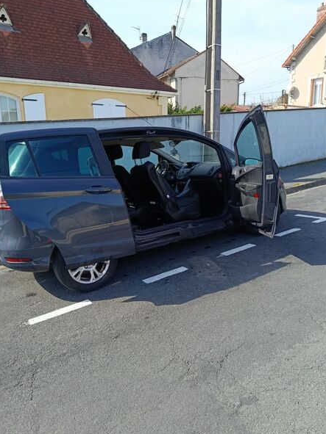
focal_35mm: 26
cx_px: 163
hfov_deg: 53.0
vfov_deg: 67.3
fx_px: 327
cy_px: 214
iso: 50
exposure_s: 1/257
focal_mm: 5.24
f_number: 1.7
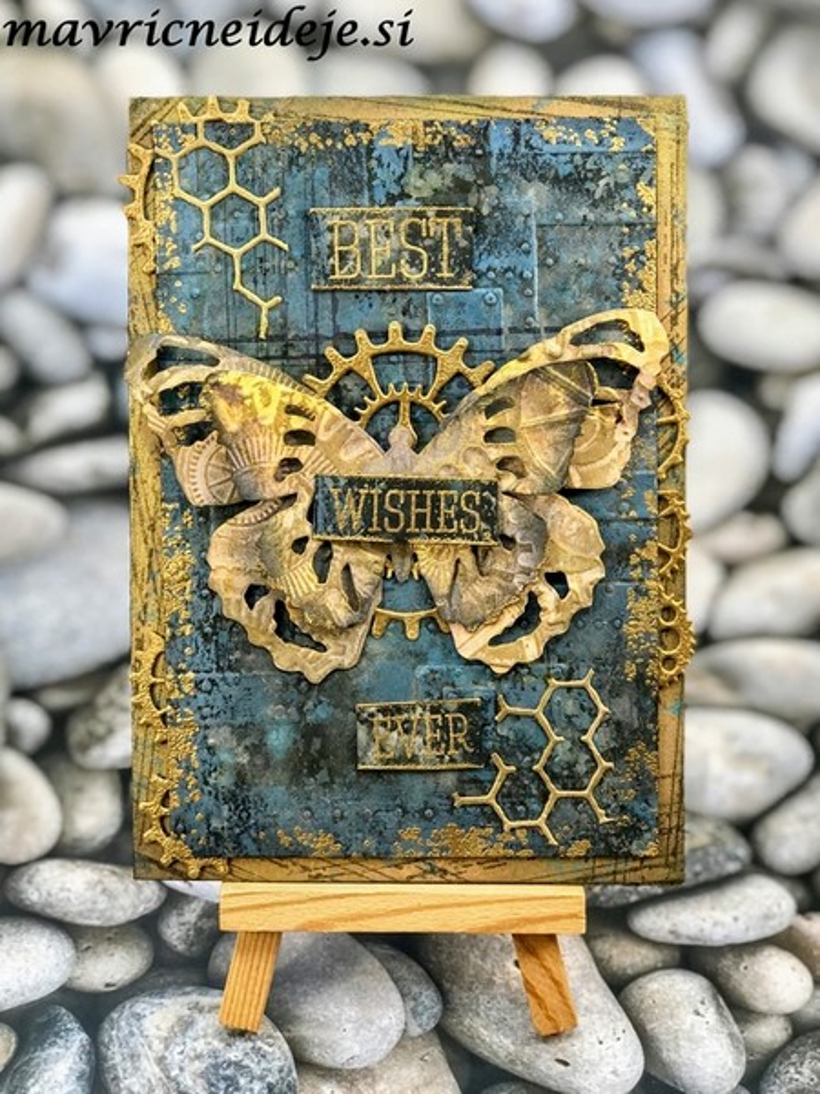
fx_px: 1800
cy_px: 547
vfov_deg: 33.8
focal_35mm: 57
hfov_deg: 25.7
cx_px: 410
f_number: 2.8
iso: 20
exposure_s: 1/135
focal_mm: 6.6
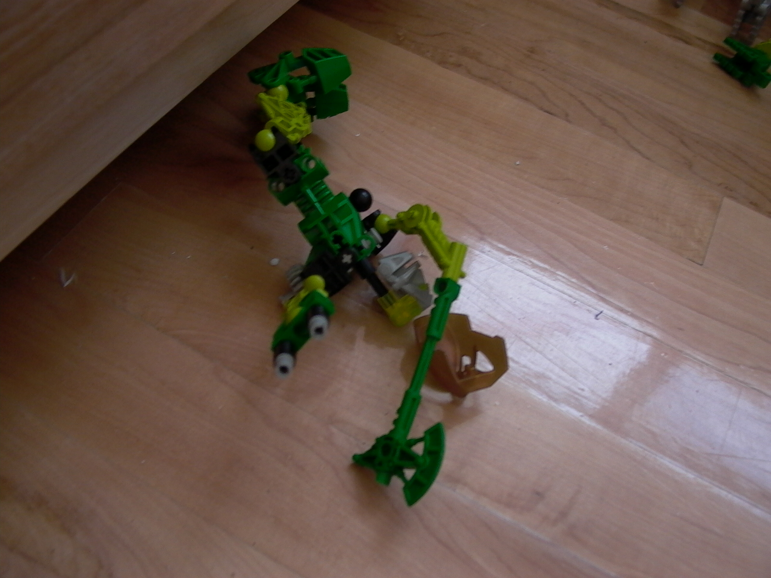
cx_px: 386
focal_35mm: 33
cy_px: 289
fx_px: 735
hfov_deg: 55.4
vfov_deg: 42.9
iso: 100
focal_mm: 7.13
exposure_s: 1/33.8
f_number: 2.04
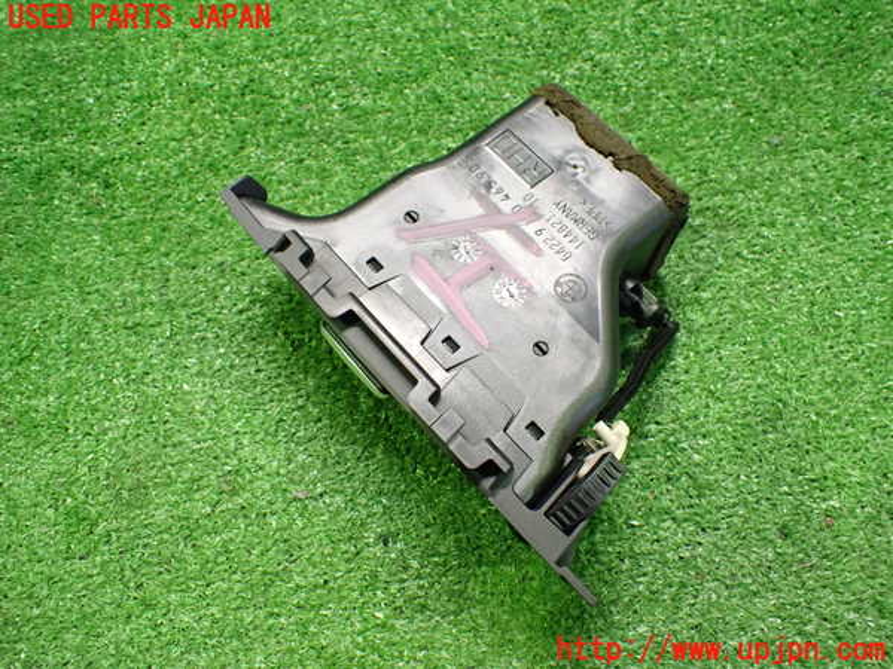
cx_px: 446
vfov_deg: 46.8
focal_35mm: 30
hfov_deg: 60.0
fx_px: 774
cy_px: 334
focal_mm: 5.4
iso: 800
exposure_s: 1/40
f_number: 2.3
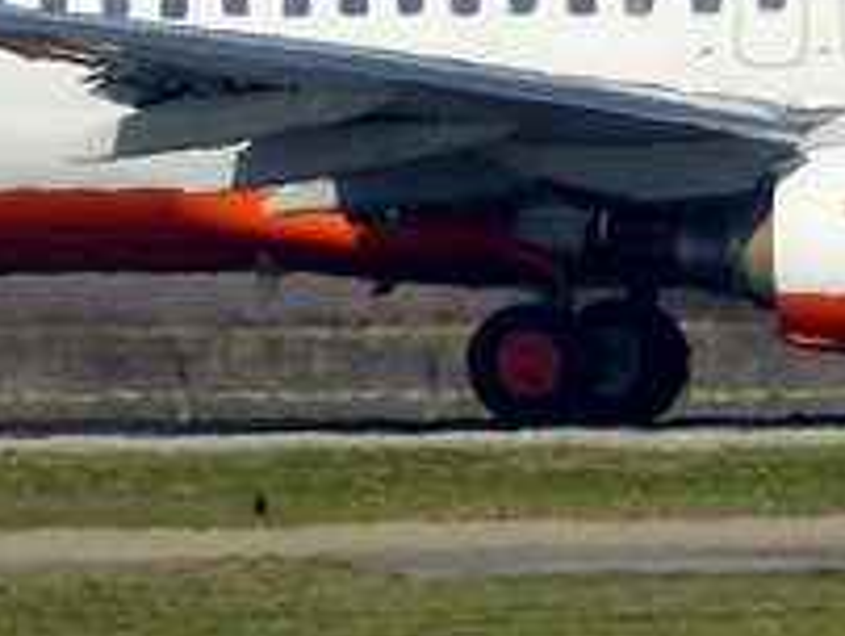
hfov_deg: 0.6
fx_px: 86932
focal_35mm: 3557
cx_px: 318
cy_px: -356
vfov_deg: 0.4
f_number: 4
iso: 100
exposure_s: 1/1600
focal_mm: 108
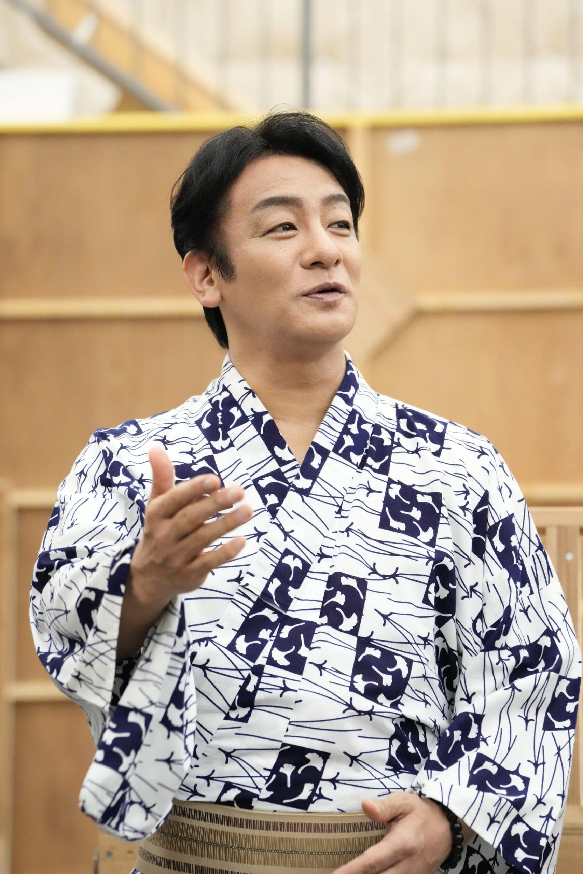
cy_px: 437
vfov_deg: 13.0
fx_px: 3837
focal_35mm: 158
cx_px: 292
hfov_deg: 8.7
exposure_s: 1/250
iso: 10000
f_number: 5
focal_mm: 158
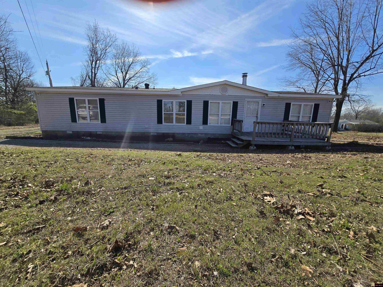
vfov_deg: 89.9
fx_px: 144
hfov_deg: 106.2
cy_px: 144
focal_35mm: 13
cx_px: 192
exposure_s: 1/2628
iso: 50
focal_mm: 2.2
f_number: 2.2
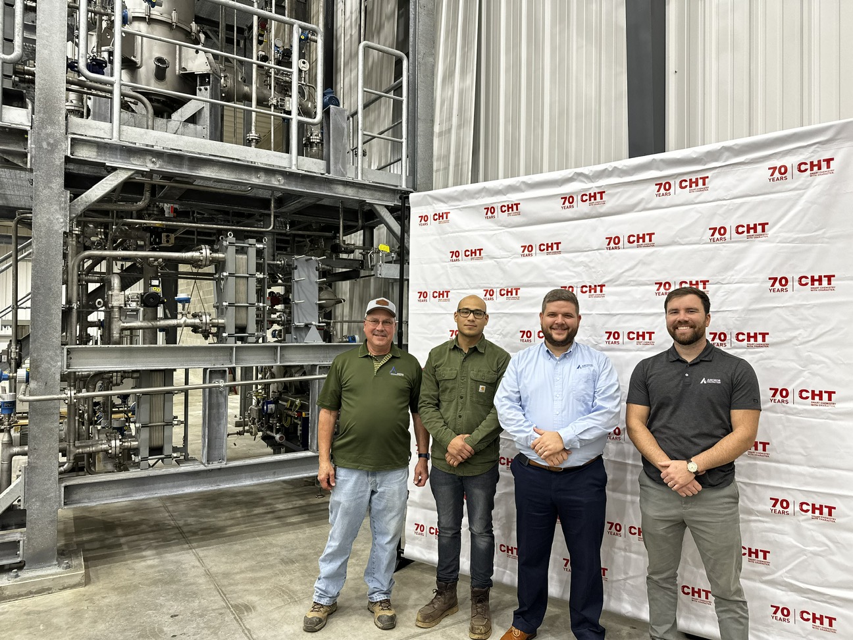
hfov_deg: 71.6
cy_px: 320
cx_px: 426
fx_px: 591
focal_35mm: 24
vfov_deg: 56.8
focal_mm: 6.86
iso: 125
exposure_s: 1/60
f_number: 1.78
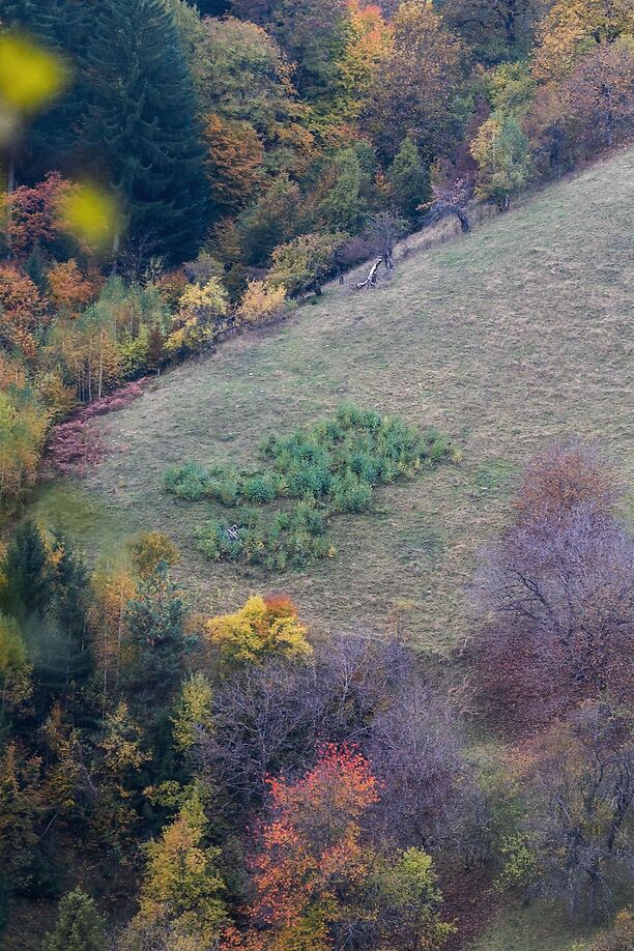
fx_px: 5732
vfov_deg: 9.5
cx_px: 580
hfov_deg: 6.3
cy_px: 479
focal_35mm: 217
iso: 100
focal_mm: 83
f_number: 4.5
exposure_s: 1/100
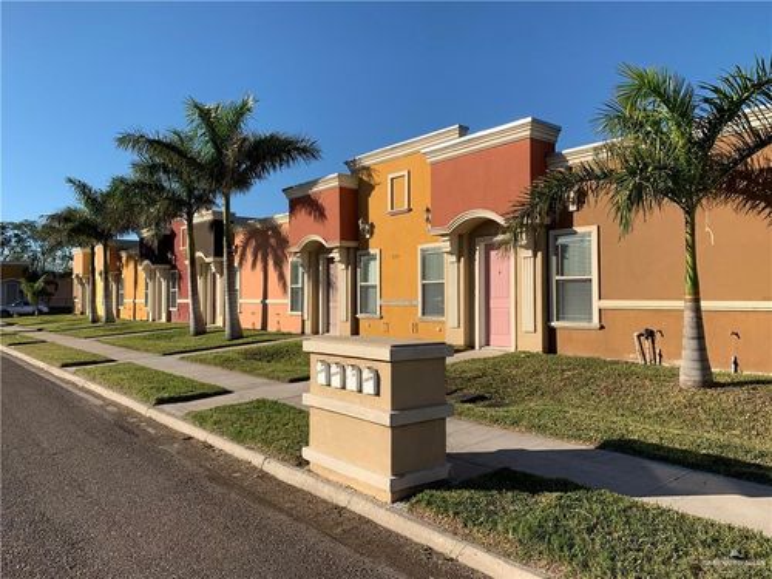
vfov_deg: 53.1
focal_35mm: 26
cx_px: 386
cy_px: 290
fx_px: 580
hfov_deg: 67.3
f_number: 1.8
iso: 25
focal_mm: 4.25
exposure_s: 1/2545
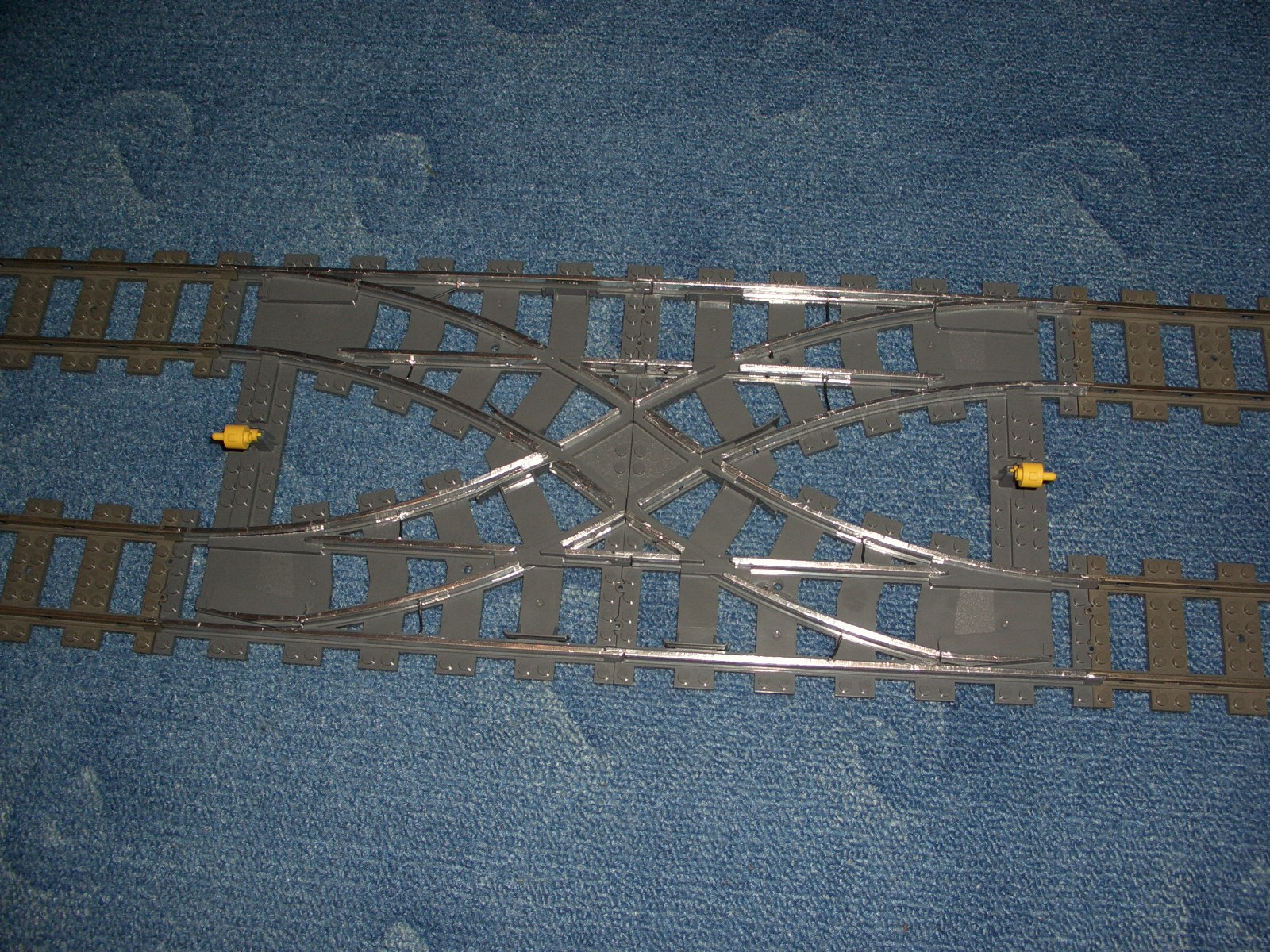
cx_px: 635
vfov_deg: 42.9
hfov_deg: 55.4
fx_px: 1211
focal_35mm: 33
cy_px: 476
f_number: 4
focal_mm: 7.1
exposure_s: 1/60
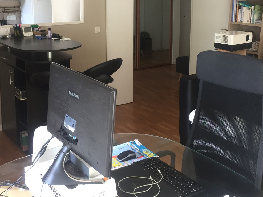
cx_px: 132
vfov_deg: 30.2
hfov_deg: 40.4
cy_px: 44
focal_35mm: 47
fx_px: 357
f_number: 2.2
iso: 80
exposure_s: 1/33
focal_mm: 4.15
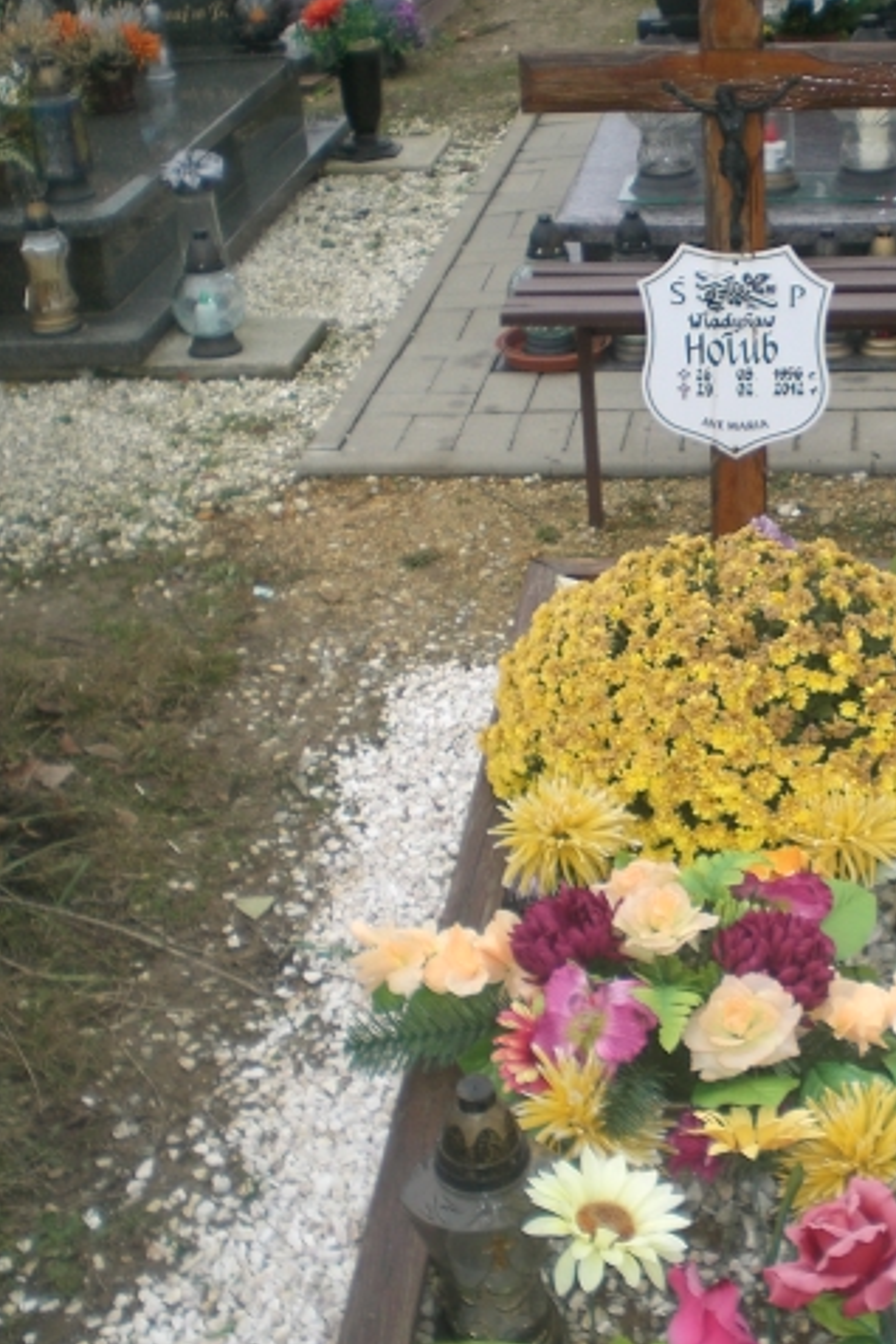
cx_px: 741
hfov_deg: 25.0
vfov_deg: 37.5
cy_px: 671
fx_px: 1979
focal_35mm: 53
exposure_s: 1/100
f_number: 3.1
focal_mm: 6.3
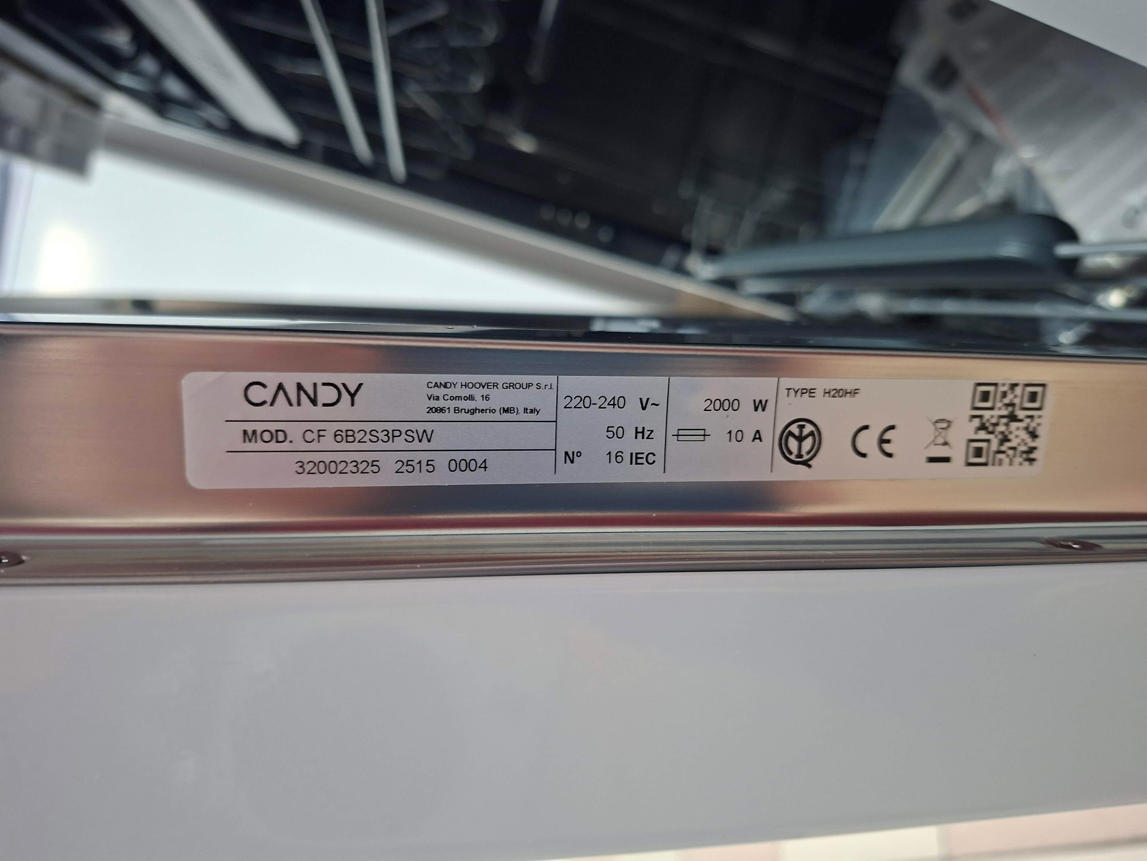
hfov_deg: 73.9
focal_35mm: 23
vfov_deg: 58.9
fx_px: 762
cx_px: 574
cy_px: 430
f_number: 1.8
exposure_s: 1/33
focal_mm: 5.54
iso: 320
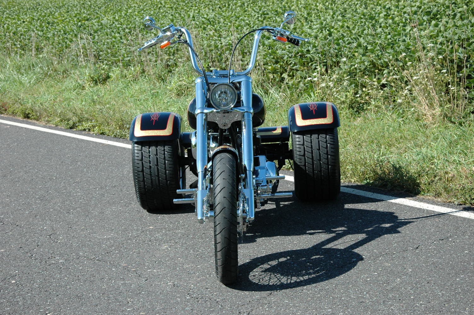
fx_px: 987
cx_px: 237
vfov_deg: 18.1
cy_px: 158
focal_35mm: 75
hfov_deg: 27.0
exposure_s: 1/400
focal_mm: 50
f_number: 10
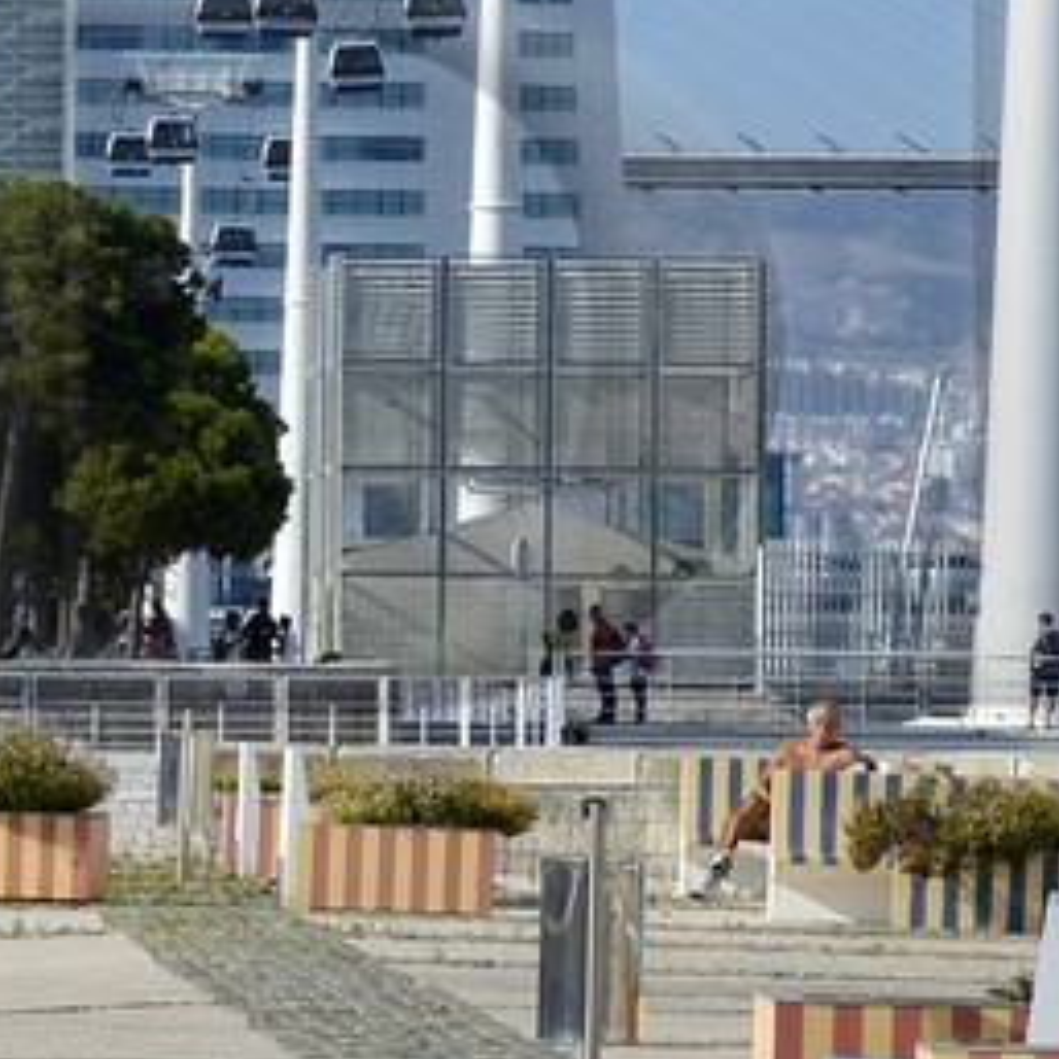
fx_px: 22844
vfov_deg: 2.7
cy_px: 37
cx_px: 869
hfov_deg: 2.7
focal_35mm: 660
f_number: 11
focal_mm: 125
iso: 100
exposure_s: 1/250
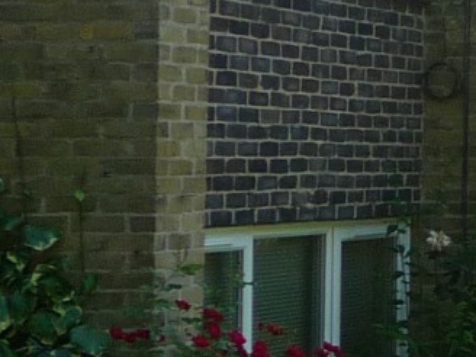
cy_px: 38
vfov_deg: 8.5
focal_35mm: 175
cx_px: 1322
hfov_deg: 9.4
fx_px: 2406
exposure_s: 1/250
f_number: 3.3
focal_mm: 4.7
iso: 100
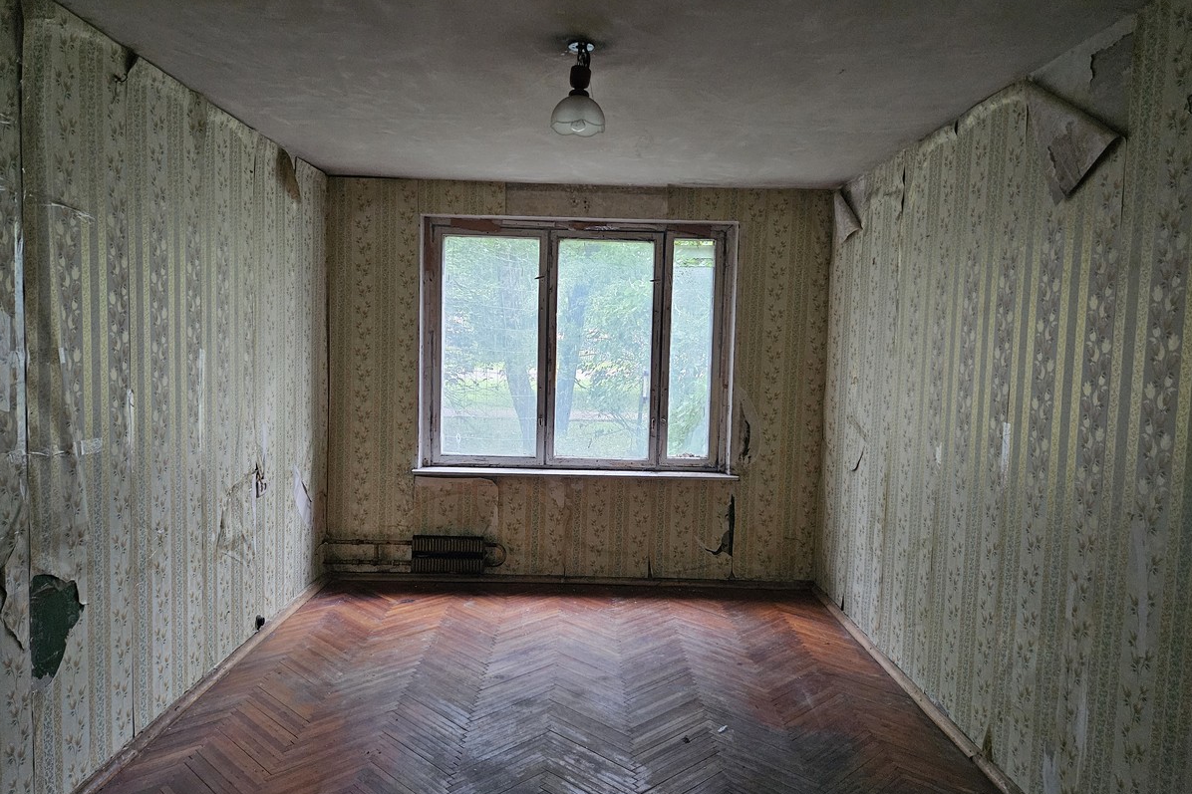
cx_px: 597
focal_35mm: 24
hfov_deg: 73.8
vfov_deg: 53.1
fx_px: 795
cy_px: 393
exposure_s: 1/100
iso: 800
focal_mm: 5.4
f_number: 1.8
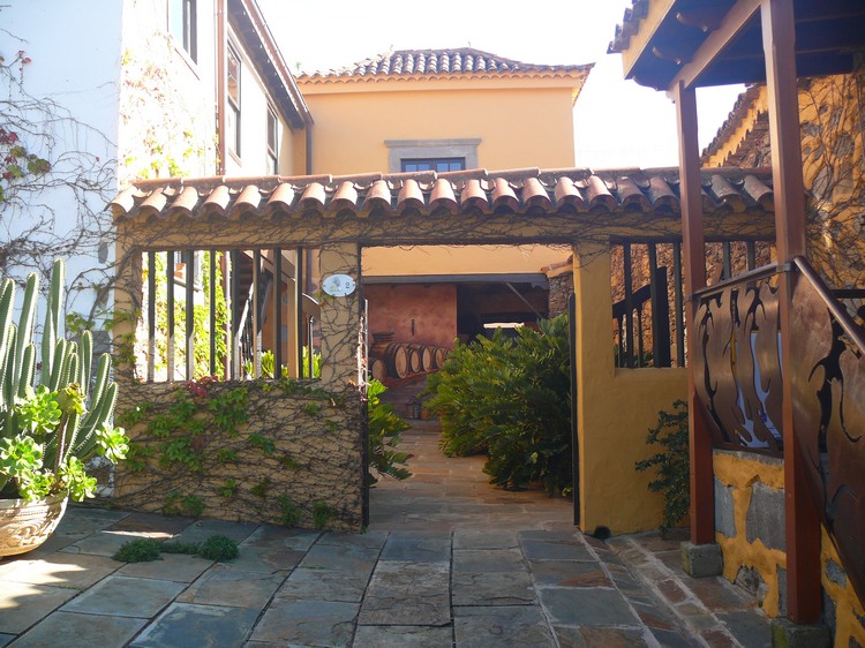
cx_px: 432
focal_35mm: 35
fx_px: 874
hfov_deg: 52.6
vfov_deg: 40.7
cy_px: 324
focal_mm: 7.4
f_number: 2.8
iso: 100
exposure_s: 1/80
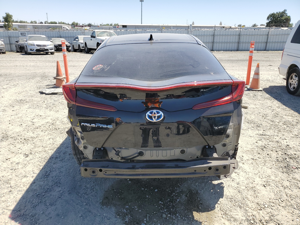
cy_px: 112
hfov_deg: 67.3
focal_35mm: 26
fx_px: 225
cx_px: 150
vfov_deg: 53.1
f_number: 1.5
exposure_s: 1/2000
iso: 50
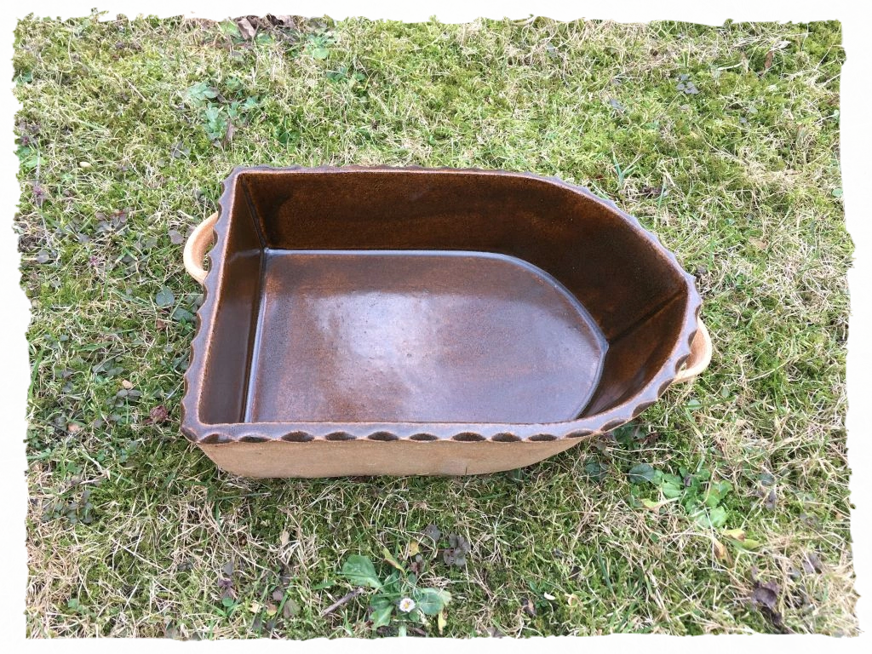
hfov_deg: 61.7
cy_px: 327
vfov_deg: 48.2
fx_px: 731
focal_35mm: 29
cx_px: 436
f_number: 2.2
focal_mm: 4.15
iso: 25
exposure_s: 1/100
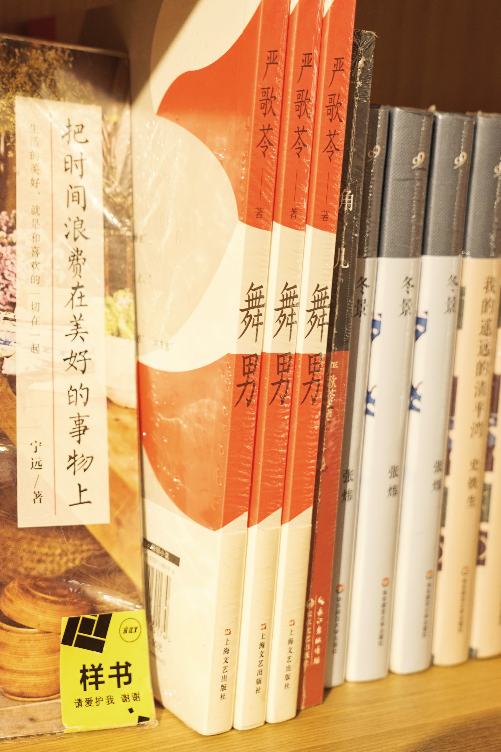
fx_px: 1169
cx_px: 113
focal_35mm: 56
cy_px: 374
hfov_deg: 23.9
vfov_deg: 35.6
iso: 320
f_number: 4.5
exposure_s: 1/40
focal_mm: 37
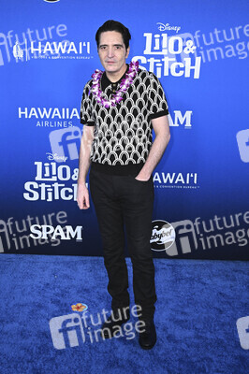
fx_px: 385
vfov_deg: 51.9
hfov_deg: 35.9
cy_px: 187
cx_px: 124
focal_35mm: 37
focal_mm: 37
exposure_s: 1/200
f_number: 6.3
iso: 1600
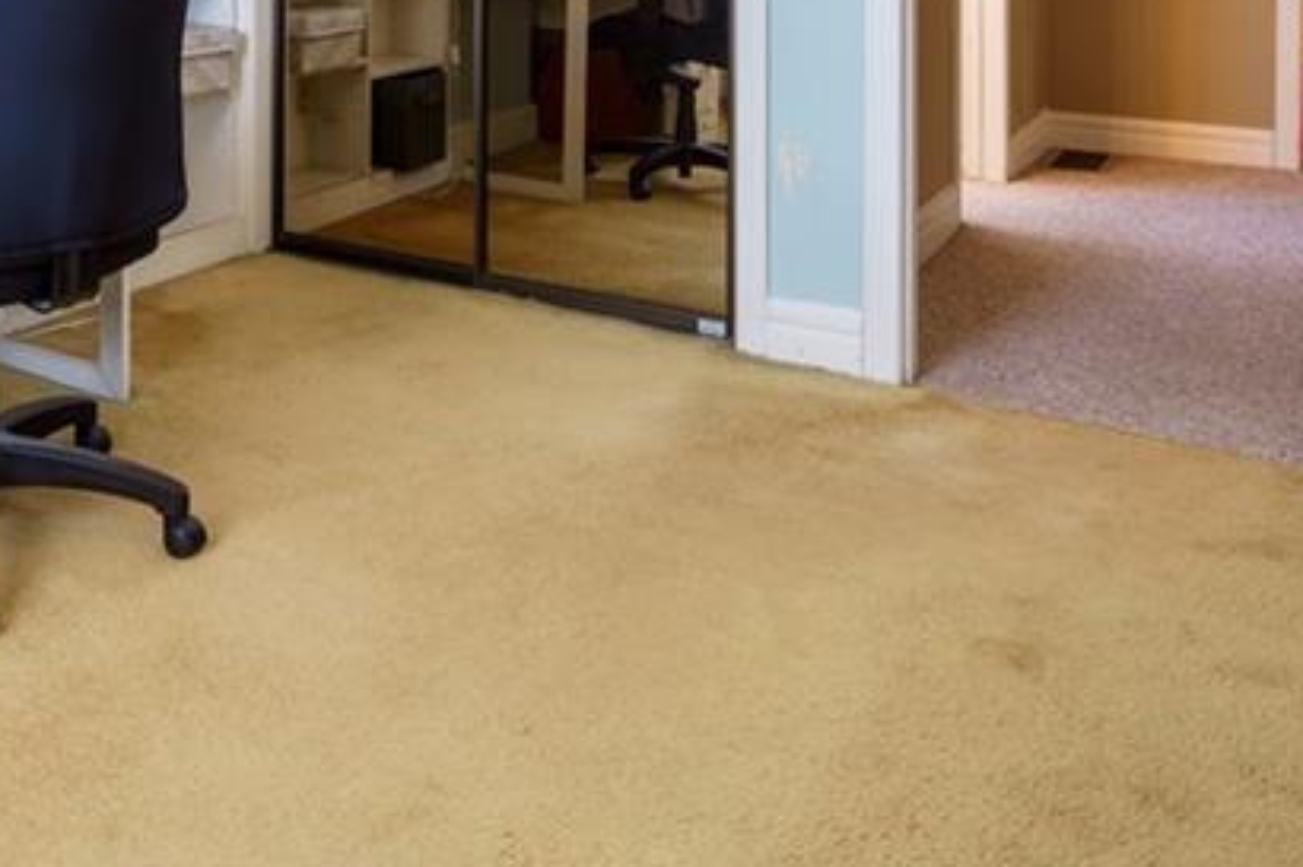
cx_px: 168
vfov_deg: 29.4
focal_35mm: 40
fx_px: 1447
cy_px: -133
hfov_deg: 44.7
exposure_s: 2
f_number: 9
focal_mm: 16
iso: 320
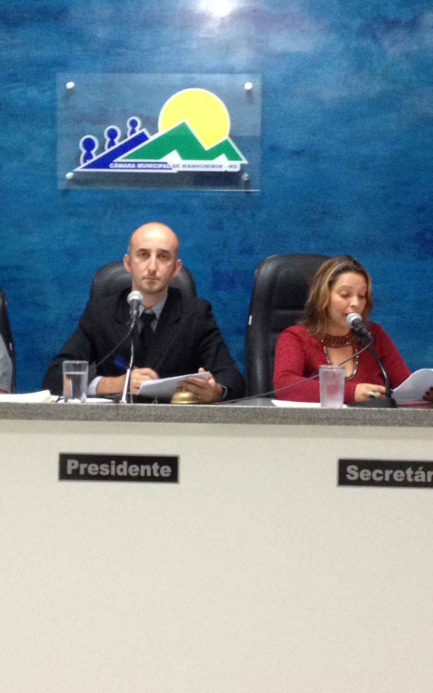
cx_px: 151
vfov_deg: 40.3
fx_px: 944
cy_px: 349
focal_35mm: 50
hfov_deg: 25.7
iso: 250
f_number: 2.4
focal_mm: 4.28
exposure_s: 1/20
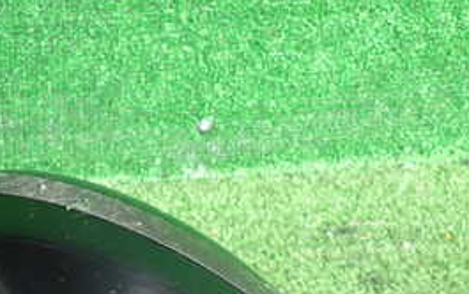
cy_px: 383
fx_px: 767
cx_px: 41
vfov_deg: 19.9
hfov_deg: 32.2
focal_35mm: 60
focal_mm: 4.5
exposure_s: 1/100
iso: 400
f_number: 2
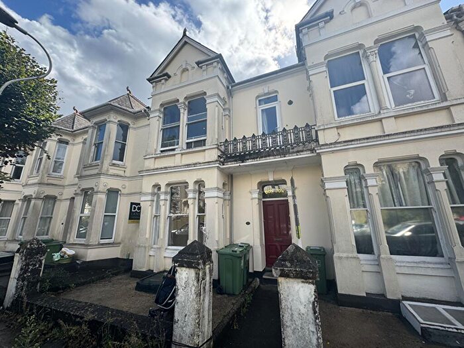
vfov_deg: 85.7
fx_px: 188
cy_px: 174
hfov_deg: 102.1
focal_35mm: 14
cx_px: 232
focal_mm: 2.22
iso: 50
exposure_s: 1/889
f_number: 2.2
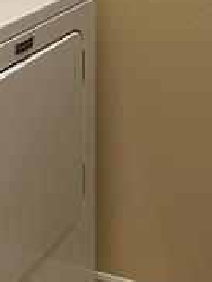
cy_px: -60
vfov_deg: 16.8
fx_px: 912
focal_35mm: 112
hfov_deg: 13.2
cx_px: 73
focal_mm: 4.25
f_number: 1.8
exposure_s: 1/60
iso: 80
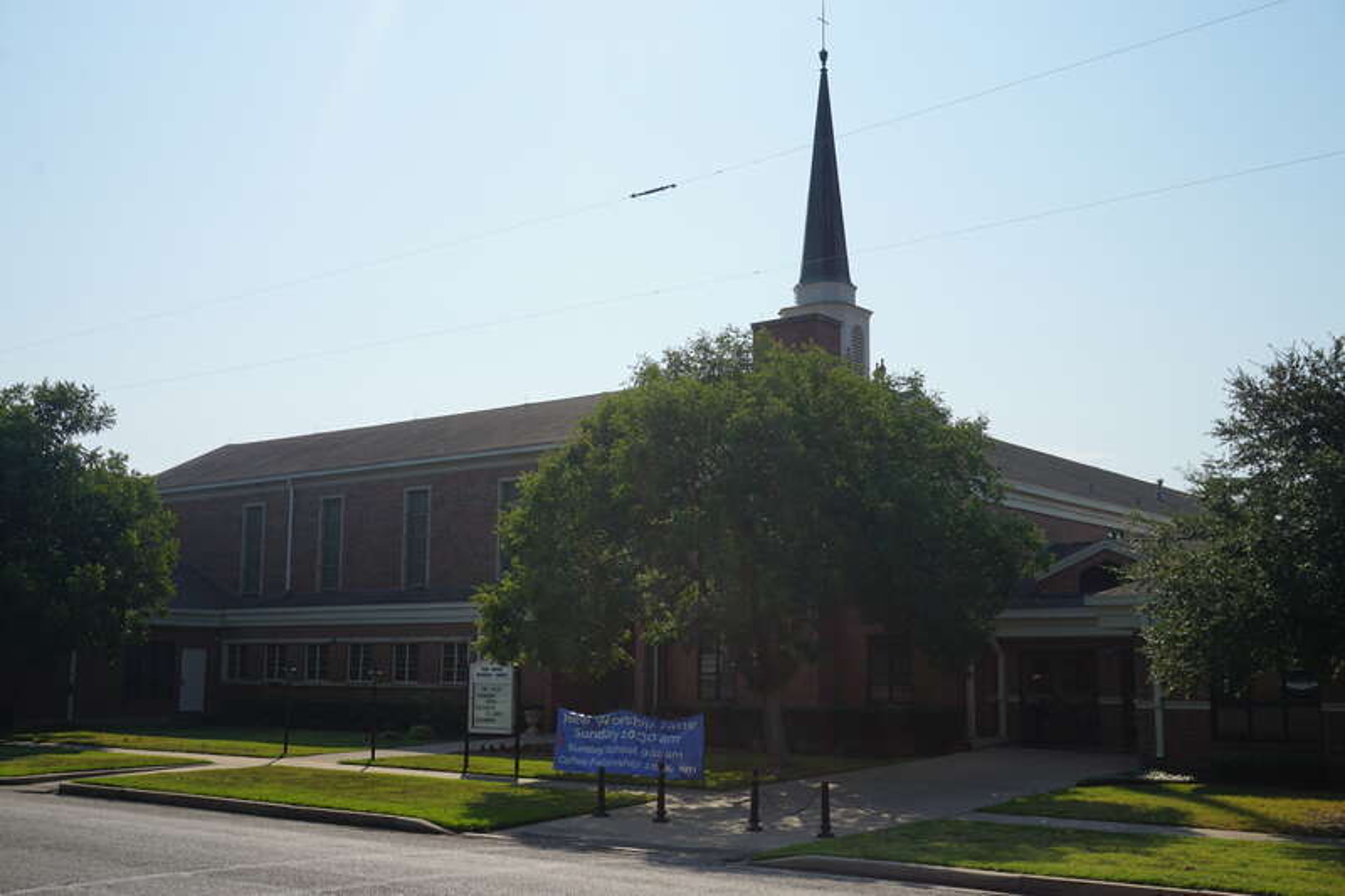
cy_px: 448
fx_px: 1513
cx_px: 672
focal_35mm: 40
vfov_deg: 33.0
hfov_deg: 47.9
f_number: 11
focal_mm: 27
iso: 100
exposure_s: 1/320
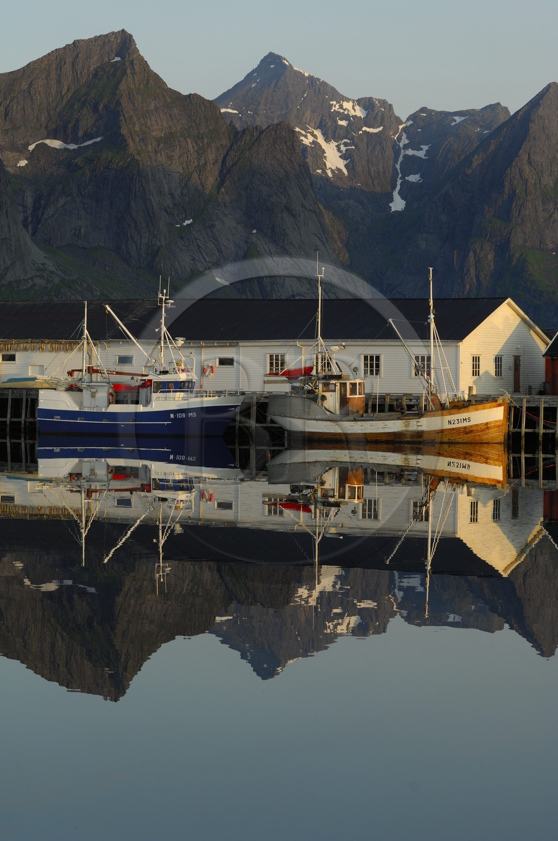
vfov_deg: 19.5
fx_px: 2448
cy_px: 420
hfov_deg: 13.0
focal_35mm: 105
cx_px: 279
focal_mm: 70
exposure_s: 1/80
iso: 100
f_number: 7.1
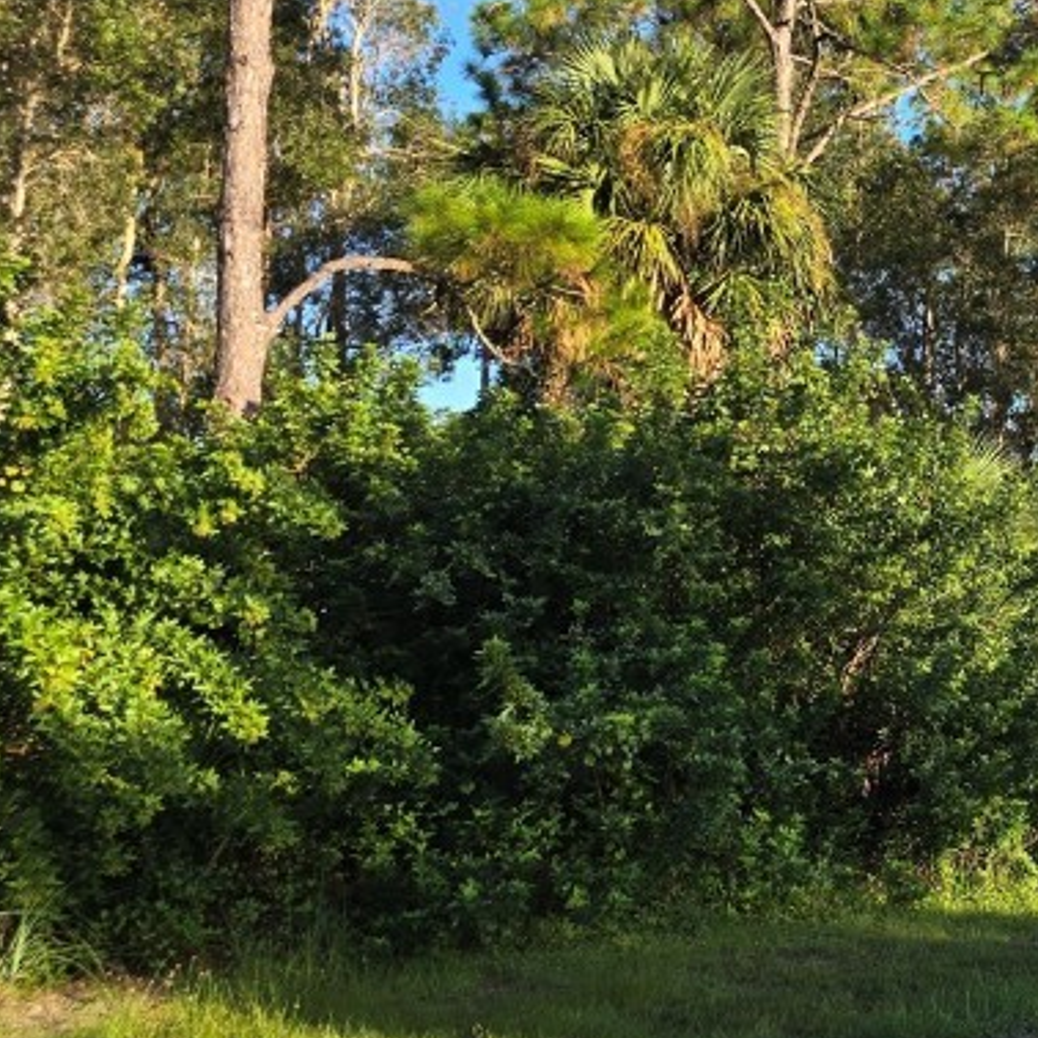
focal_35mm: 55
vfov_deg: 31.0
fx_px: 1866
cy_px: 420
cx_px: 1304
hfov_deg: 26.8
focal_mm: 6.3
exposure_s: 1/275
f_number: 1.7
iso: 12
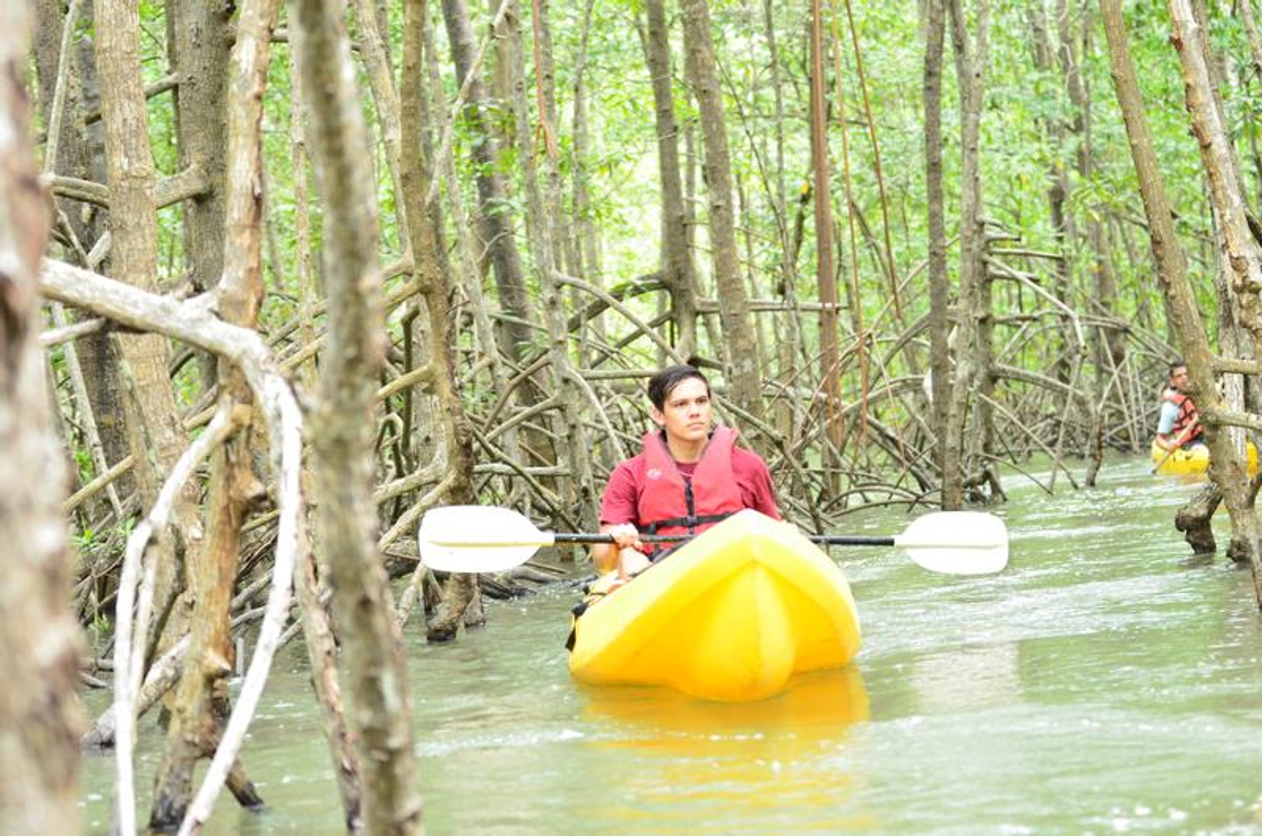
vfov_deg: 13.0
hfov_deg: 19.5
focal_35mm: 105
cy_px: 418
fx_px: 3673
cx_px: 631
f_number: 4
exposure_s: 1/125
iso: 1000
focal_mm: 70
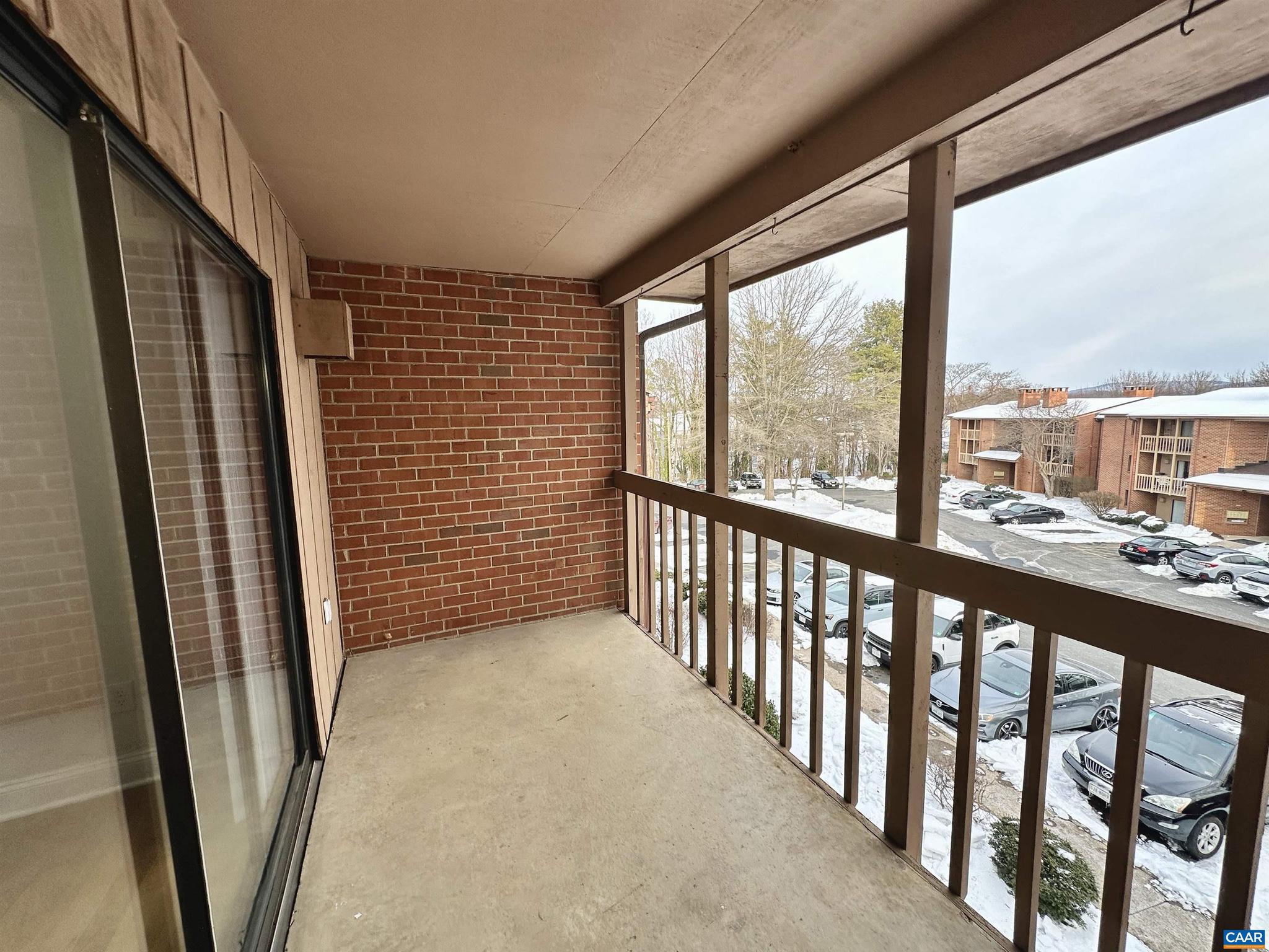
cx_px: 634
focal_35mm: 14
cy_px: 476
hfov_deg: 102.1
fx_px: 513
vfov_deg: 85.7
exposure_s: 1/148
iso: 40
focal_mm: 2.22
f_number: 2.2
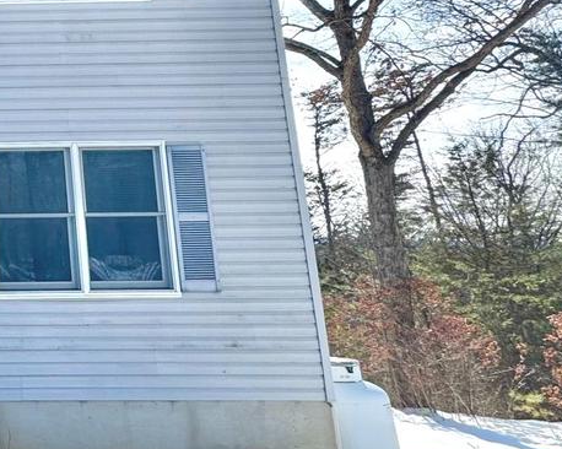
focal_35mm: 43
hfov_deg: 31.0
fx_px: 715
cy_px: 141
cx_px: -206
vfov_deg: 34.5
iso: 50
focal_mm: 2.22
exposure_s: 1/944
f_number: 2.2
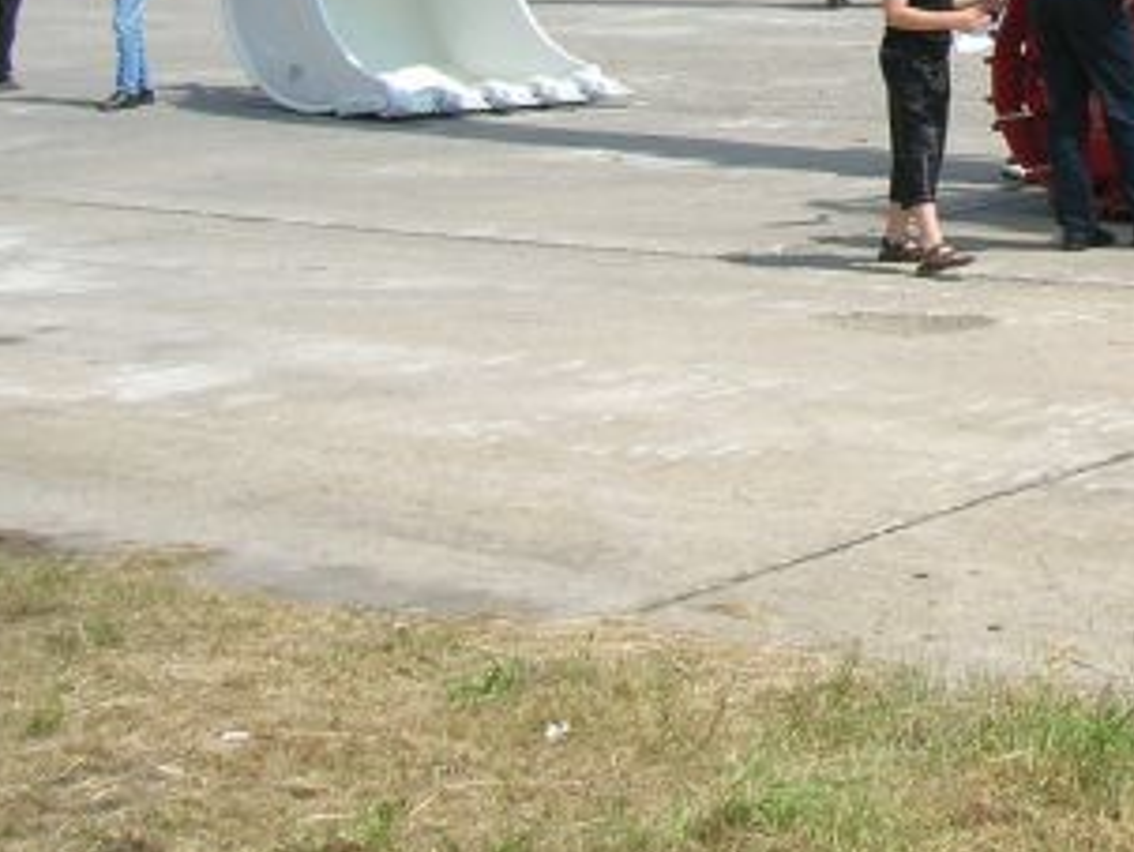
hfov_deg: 20.6
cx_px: 1288
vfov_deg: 15.6
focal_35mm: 90
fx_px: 2951
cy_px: -255
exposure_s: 1/342
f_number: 4.9
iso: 50
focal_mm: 5.7
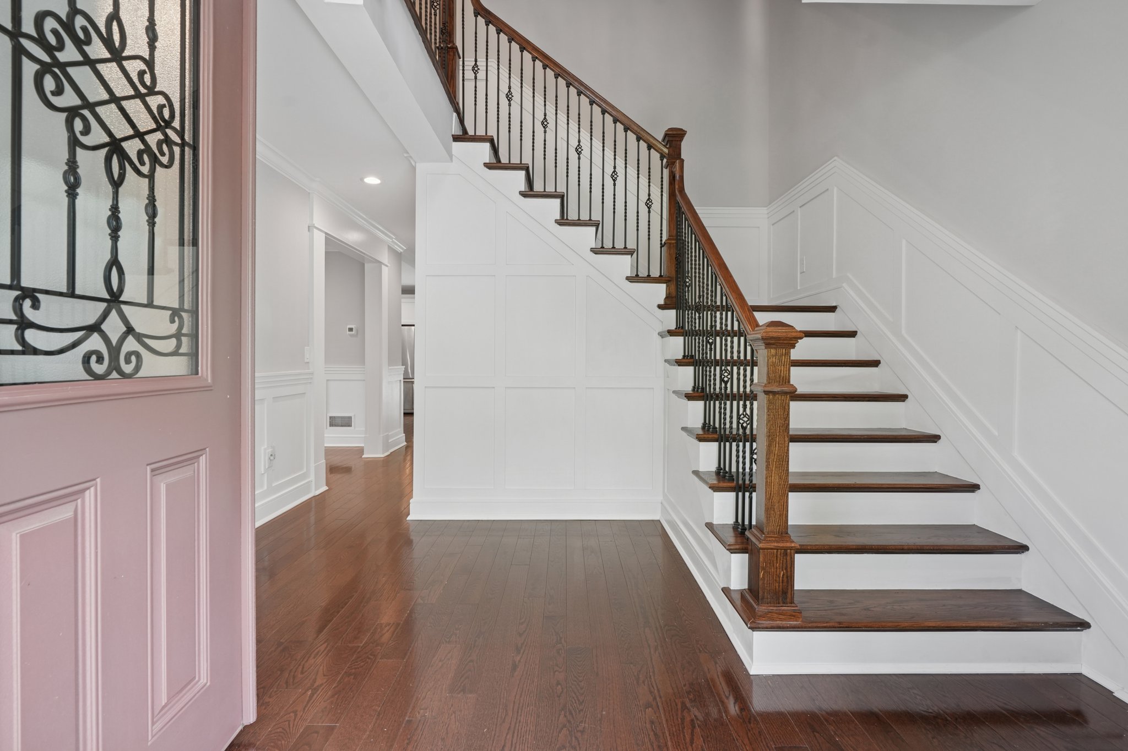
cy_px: 376
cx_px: 564
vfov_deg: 73.7
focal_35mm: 16
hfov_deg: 96.7
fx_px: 501
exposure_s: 1/40
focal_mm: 16
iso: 640
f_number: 8
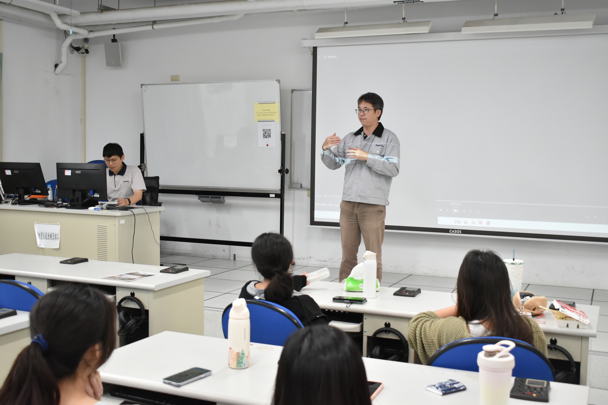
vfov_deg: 31.9
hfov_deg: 46.4
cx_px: 304
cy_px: 202
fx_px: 709
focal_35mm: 42
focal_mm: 28
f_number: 5
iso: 1250
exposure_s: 1/100
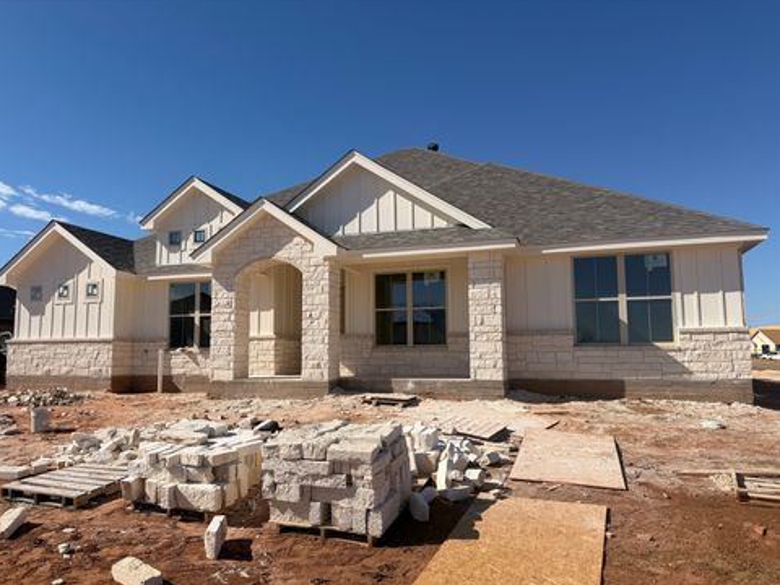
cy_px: 295
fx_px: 563
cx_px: 375
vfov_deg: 54.9
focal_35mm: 25
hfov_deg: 69.4
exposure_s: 1/7353
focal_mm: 6.76
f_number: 1.78
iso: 80
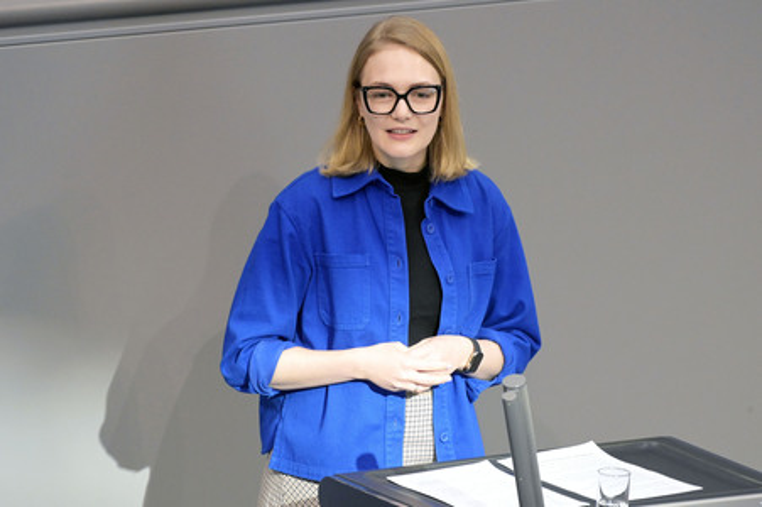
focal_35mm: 390
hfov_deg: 5.3
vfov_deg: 3.5
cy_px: 254
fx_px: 8249
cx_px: 381
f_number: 6.3
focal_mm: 390
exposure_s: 1/400
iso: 8000
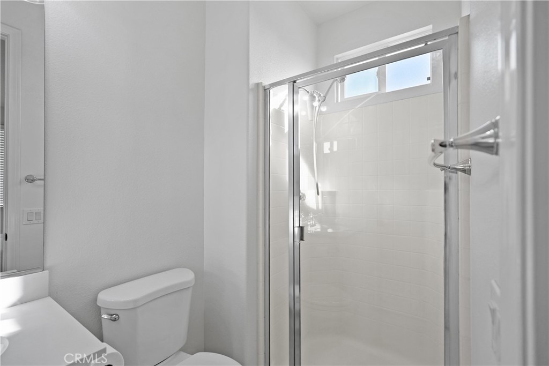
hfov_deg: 96.7
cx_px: 274
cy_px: 183
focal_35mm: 16
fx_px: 244
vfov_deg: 73.8
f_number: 4
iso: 160
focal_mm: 16
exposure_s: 1/15
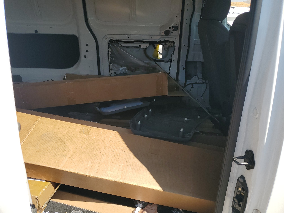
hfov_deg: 67.3
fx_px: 213
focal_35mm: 26
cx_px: 142
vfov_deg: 53.1
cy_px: 106
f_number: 1.5
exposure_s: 1/2000
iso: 50
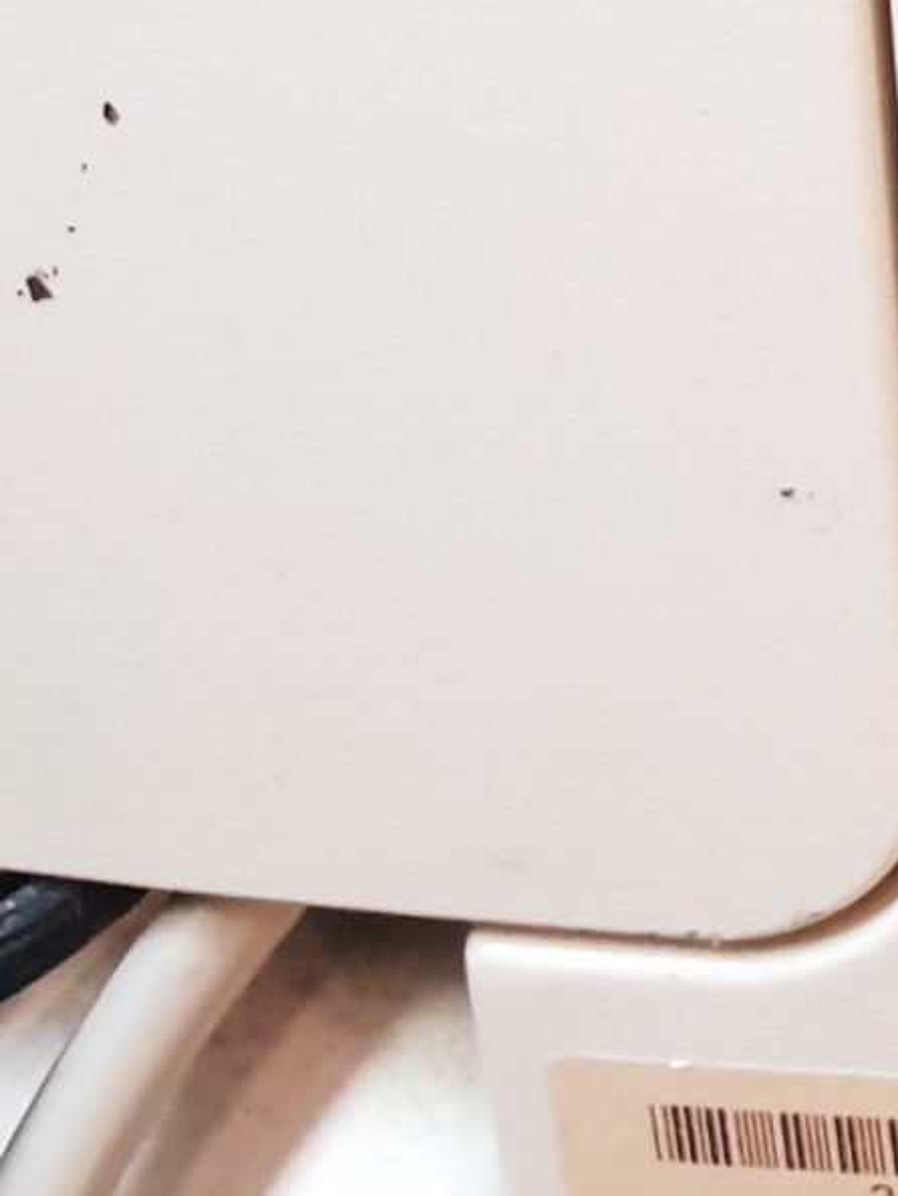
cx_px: 1868
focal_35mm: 112
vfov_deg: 16.2
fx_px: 3871
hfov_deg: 11.7
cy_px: -556
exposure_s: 1/50
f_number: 2.4
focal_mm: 4.3
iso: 200
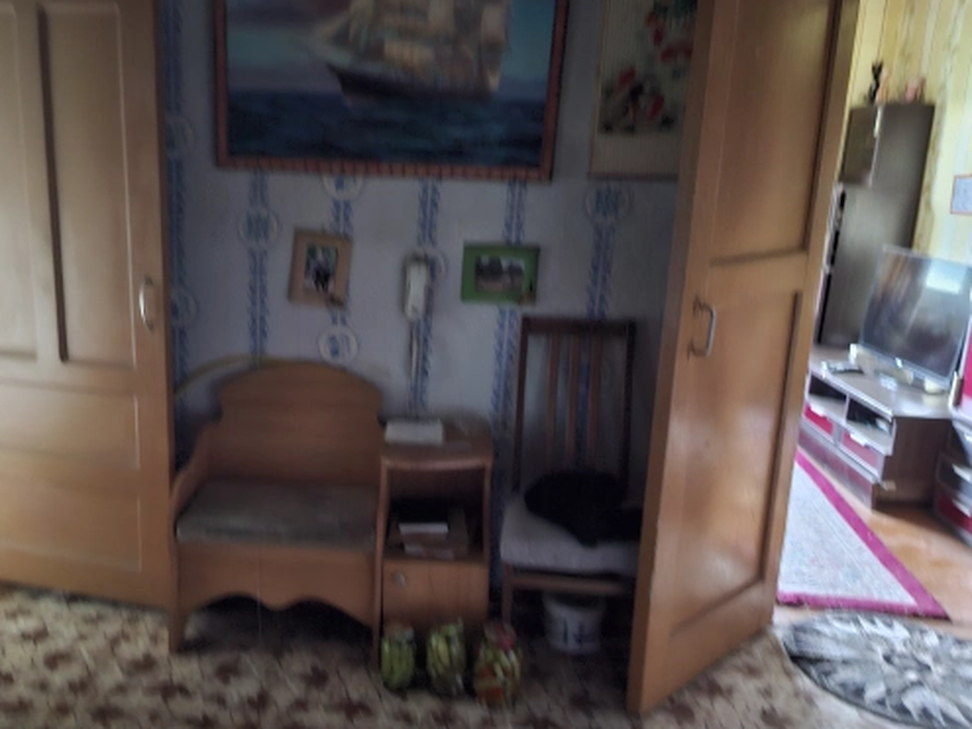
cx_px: 387
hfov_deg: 61.1
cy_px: 379
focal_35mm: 29
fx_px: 814
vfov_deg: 48.2
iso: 1250
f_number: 1.8
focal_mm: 5.54
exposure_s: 1/20
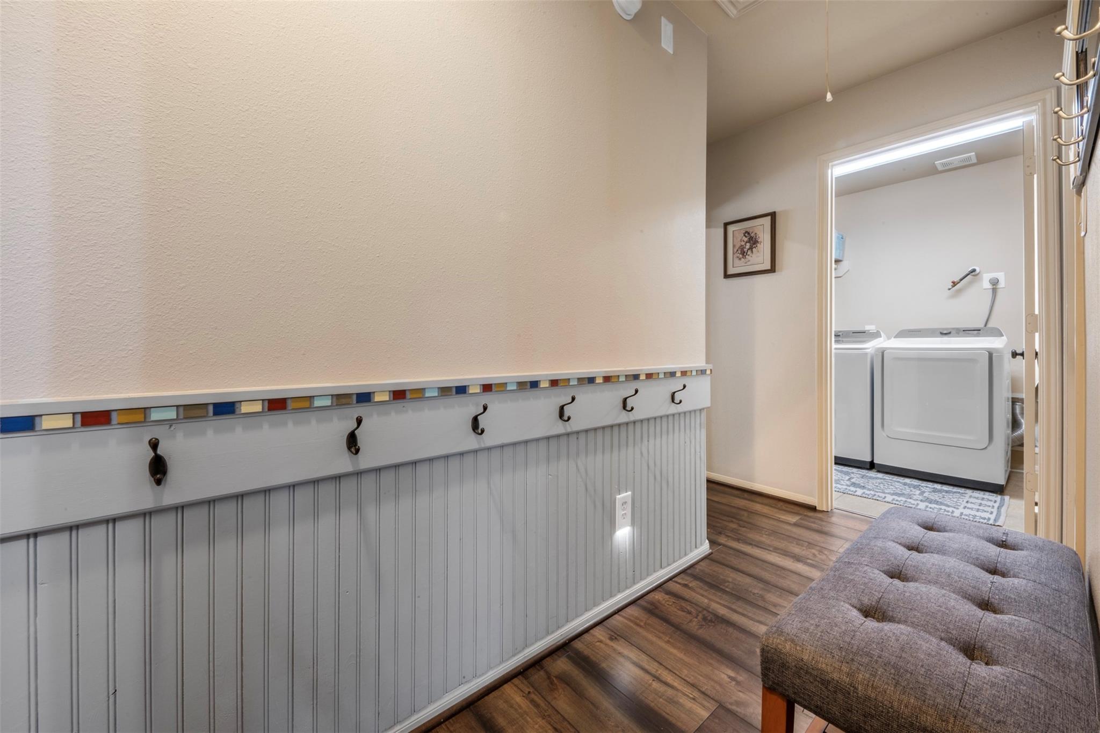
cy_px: 366
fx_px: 397
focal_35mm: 13
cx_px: 550
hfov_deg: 108.3
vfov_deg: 85.4
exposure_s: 20
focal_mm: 13
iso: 250
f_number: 9
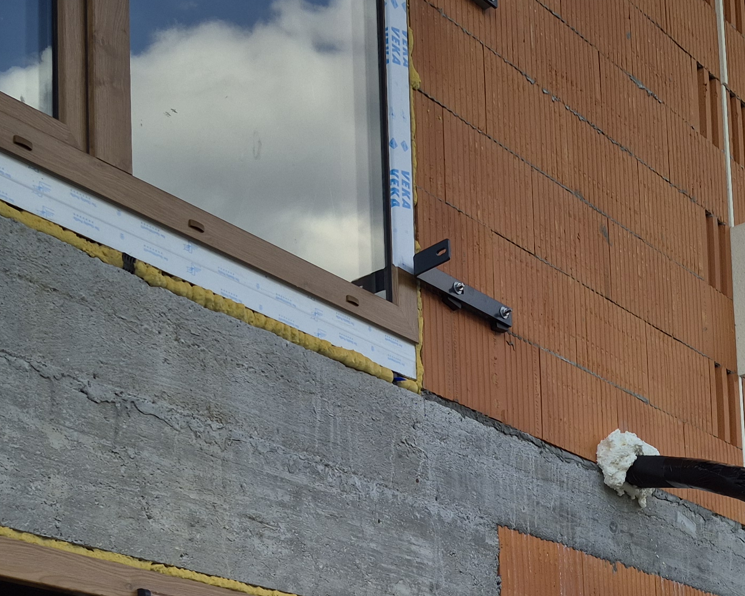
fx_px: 1411
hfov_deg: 29.5
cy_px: 764
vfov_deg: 21.6
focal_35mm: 64
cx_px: 443
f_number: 1.8
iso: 25
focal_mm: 5.4
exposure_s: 1/602
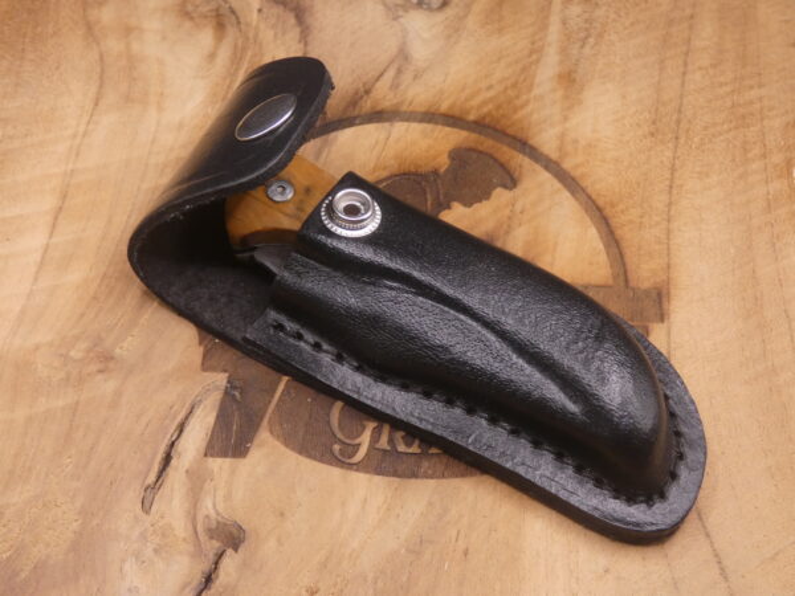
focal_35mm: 48
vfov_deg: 30.3
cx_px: 398
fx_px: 1102
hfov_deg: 39.7
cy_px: 298
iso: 400
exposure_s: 1/80
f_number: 3.8
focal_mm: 8.6
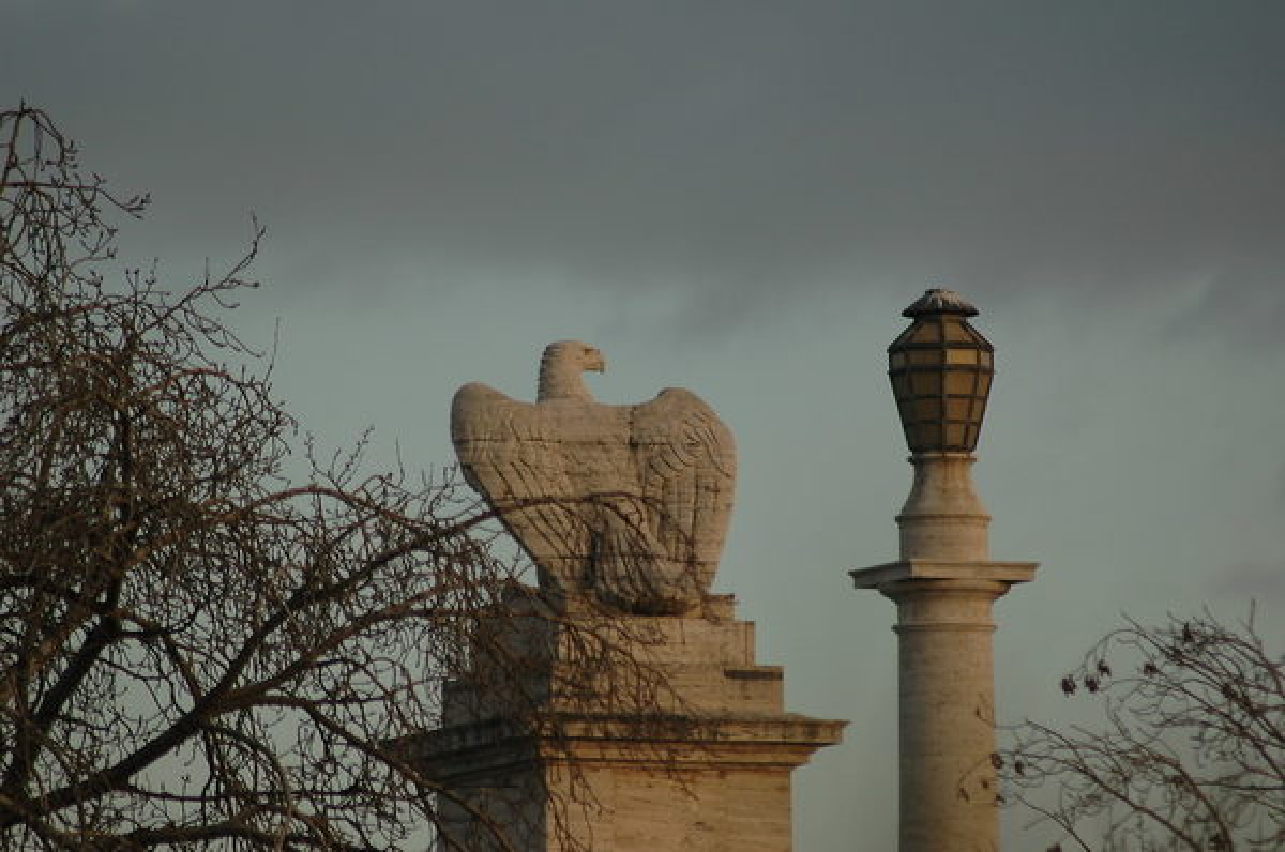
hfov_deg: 4.6
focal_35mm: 450
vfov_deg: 3.0
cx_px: 642
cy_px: 426
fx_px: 16037
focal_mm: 300
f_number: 5.6
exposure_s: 1/500
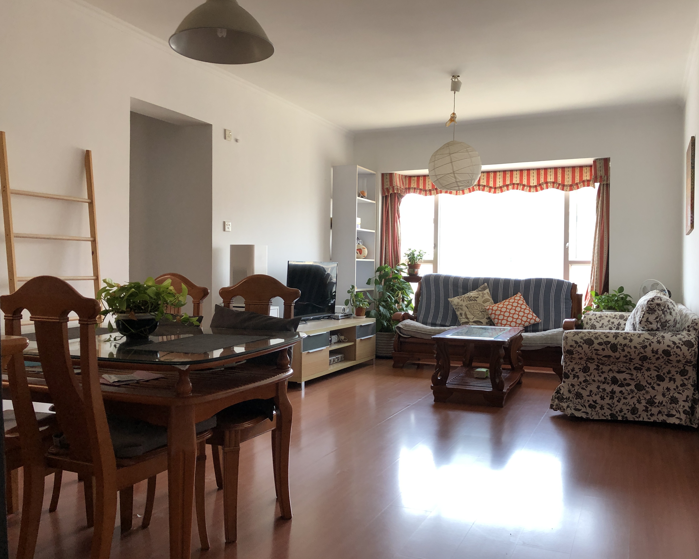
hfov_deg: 58.7
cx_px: 368
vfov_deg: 48.5
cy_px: 281
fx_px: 621
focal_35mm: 30
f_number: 1.8
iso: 25
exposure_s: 1/40
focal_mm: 4
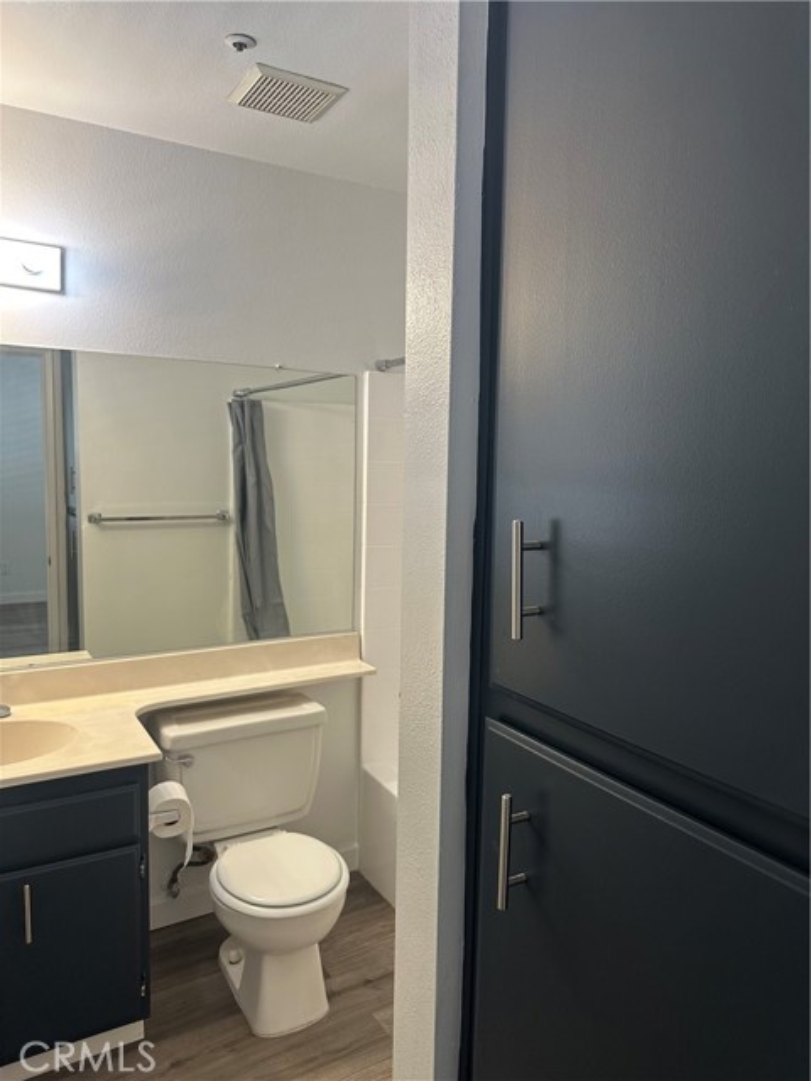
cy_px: 540
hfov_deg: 56.8
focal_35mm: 24
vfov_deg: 71.6
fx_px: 750
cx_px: 406
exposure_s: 1/120
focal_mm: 6.86
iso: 125
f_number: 1.78
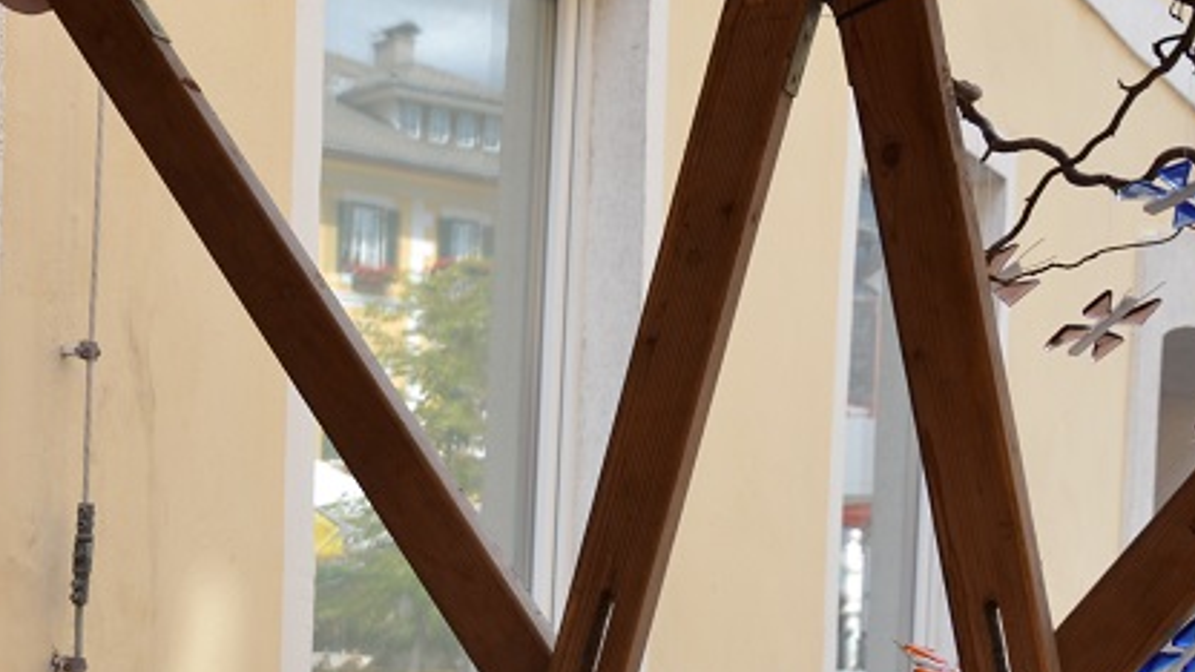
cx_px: 34
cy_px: 811
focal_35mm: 87
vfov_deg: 13.5
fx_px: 2762
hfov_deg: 23.5
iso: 100
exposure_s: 1/160
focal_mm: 25
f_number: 6.3
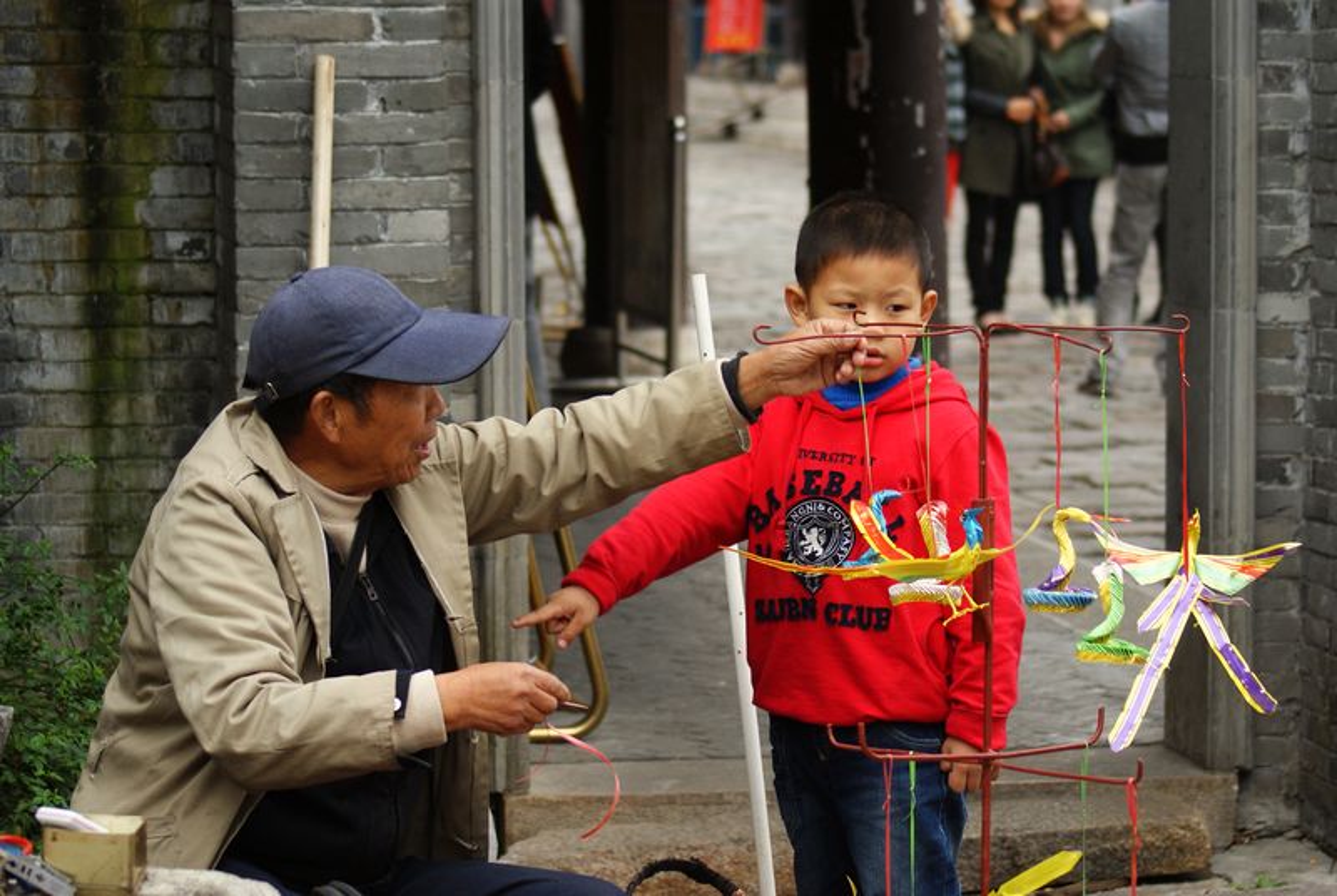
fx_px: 4742
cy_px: 448
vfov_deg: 10.8
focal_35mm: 128
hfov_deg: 16.0
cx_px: 668
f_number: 4.5
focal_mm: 85
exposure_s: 1/125
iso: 400
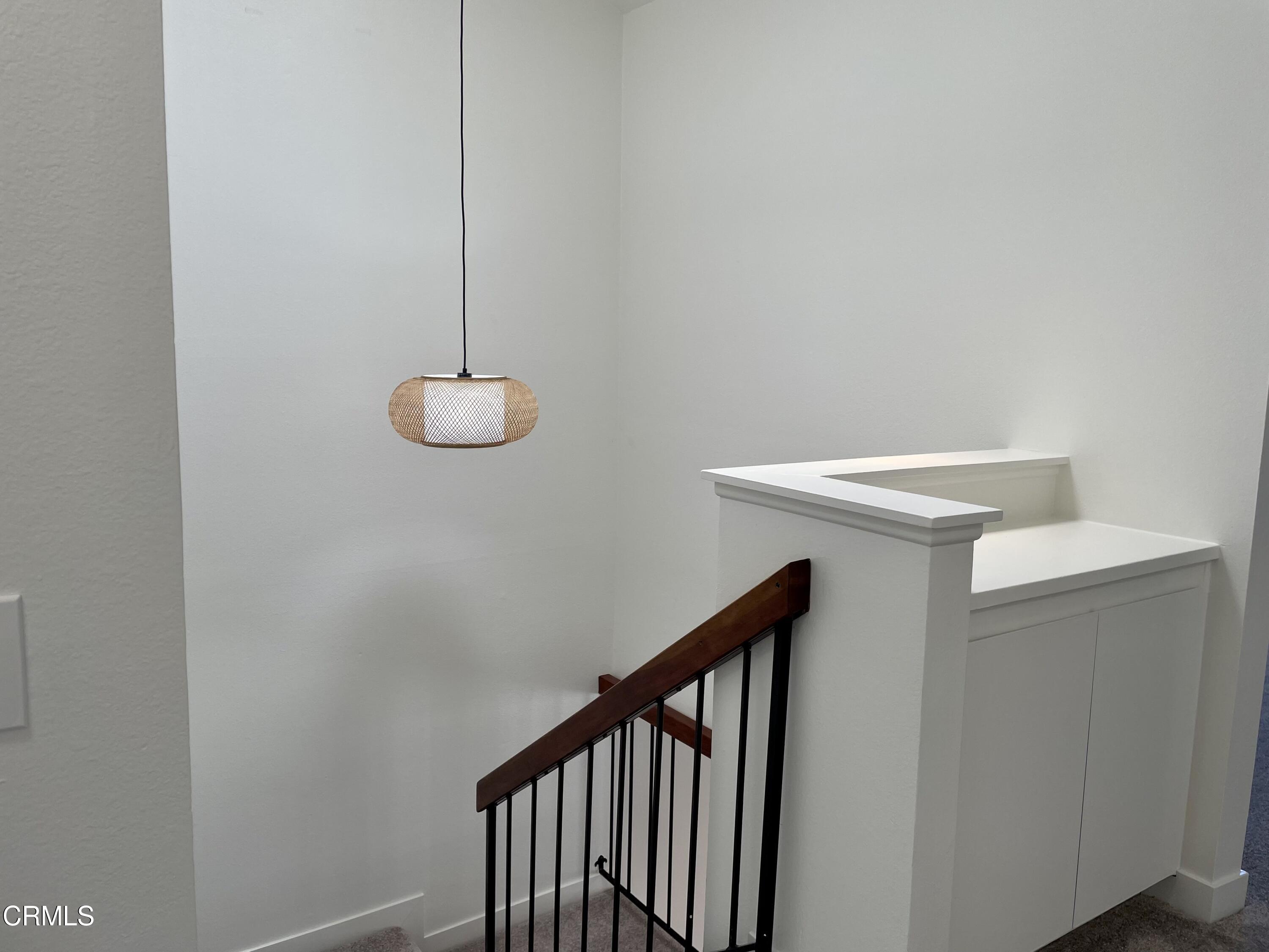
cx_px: 634
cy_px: 476
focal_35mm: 26
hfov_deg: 67.3
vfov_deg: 53.1
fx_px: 953
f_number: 1.6
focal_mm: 4.2
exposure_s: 1/152
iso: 32
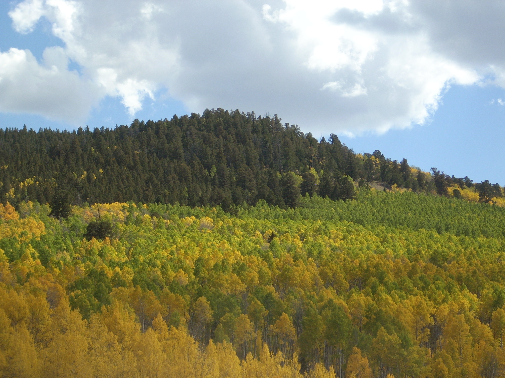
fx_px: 1663
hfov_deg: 17.3
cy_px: 189
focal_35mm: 114
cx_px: 252
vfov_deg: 13.0
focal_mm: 18.6
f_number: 5.2
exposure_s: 1/439
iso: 64
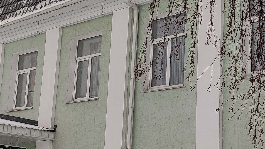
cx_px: 123
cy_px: 68
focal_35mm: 85
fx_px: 597
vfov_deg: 14.2
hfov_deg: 25.0
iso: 100
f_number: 1.89
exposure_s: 1/290
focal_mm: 5.43
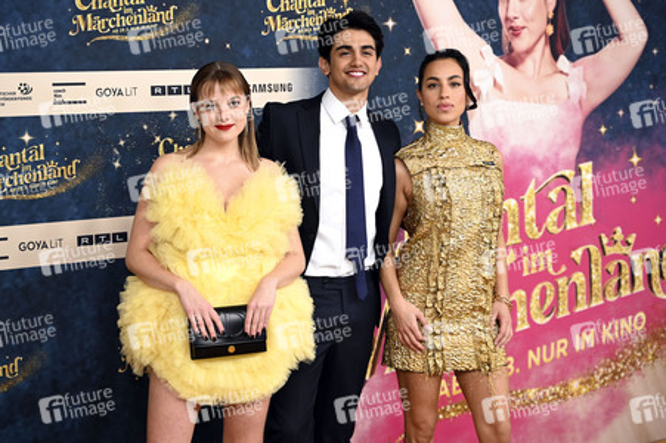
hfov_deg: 27.0
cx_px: 333
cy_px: 222
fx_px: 1386
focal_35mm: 75
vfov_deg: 18.2
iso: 320
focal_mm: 75
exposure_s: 1/160
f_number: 2.8
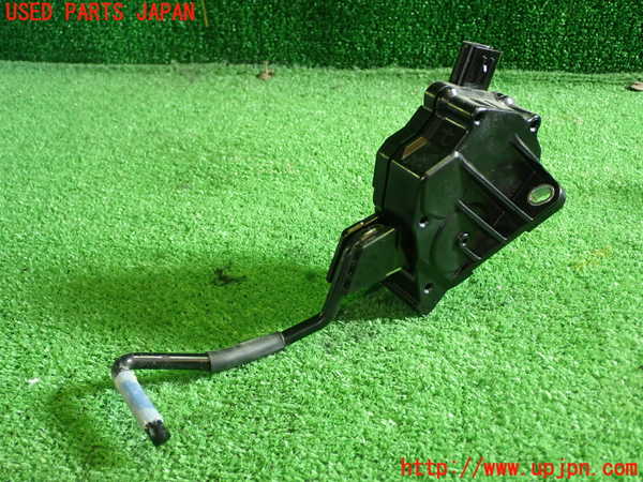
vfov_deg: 35.1
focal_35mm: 41
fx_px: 762
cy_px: 241
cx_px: 322
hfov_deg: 45.8
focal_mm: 7.31
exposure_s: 1/40
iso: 500
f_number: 2.8
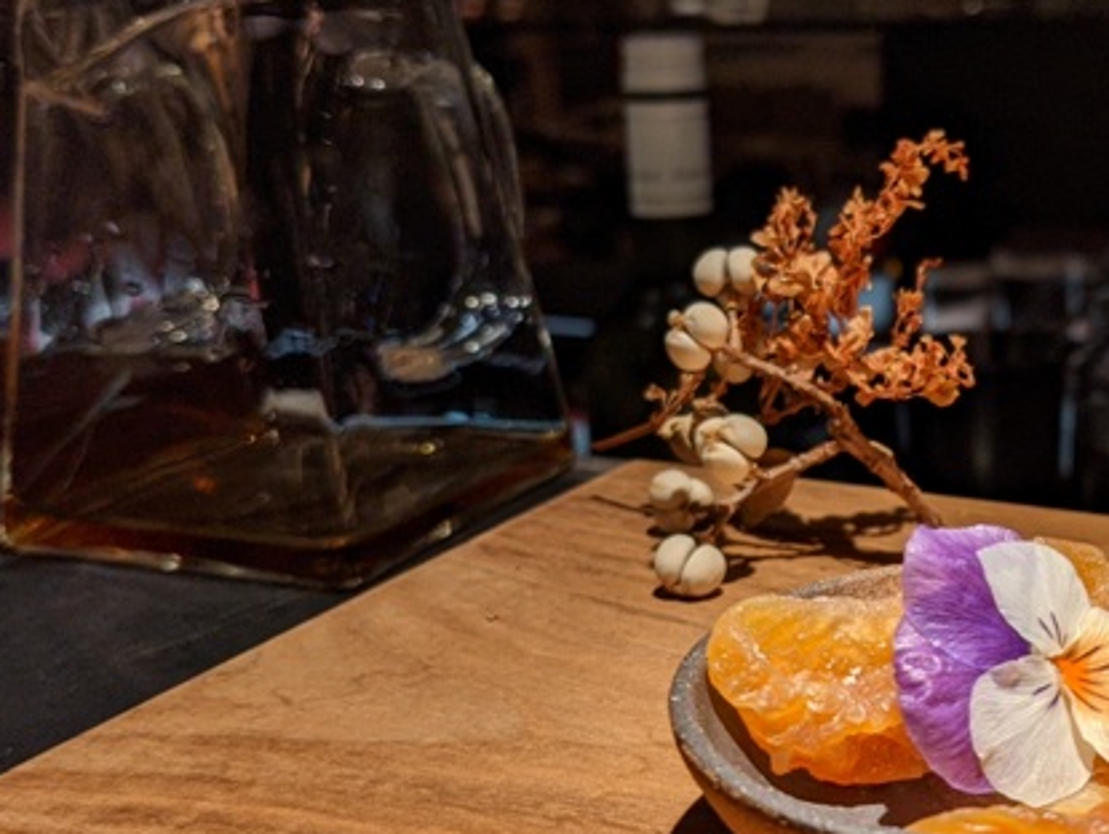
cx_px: 836
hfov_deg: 35.9
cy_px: 401
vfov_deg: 28.1
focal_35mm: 52
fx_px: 1667
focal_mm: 4.38
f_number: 1.73
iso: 64
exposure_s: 1/48.9
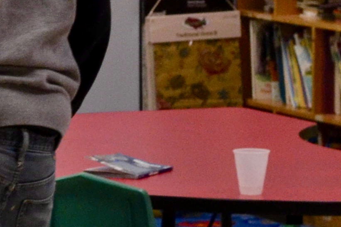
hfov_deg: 6.6
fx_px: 2792
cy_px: 22
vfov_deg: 4.7
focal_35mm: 295
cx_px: -498
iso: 1000
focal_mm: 35
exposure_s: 1/60
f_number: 6.3
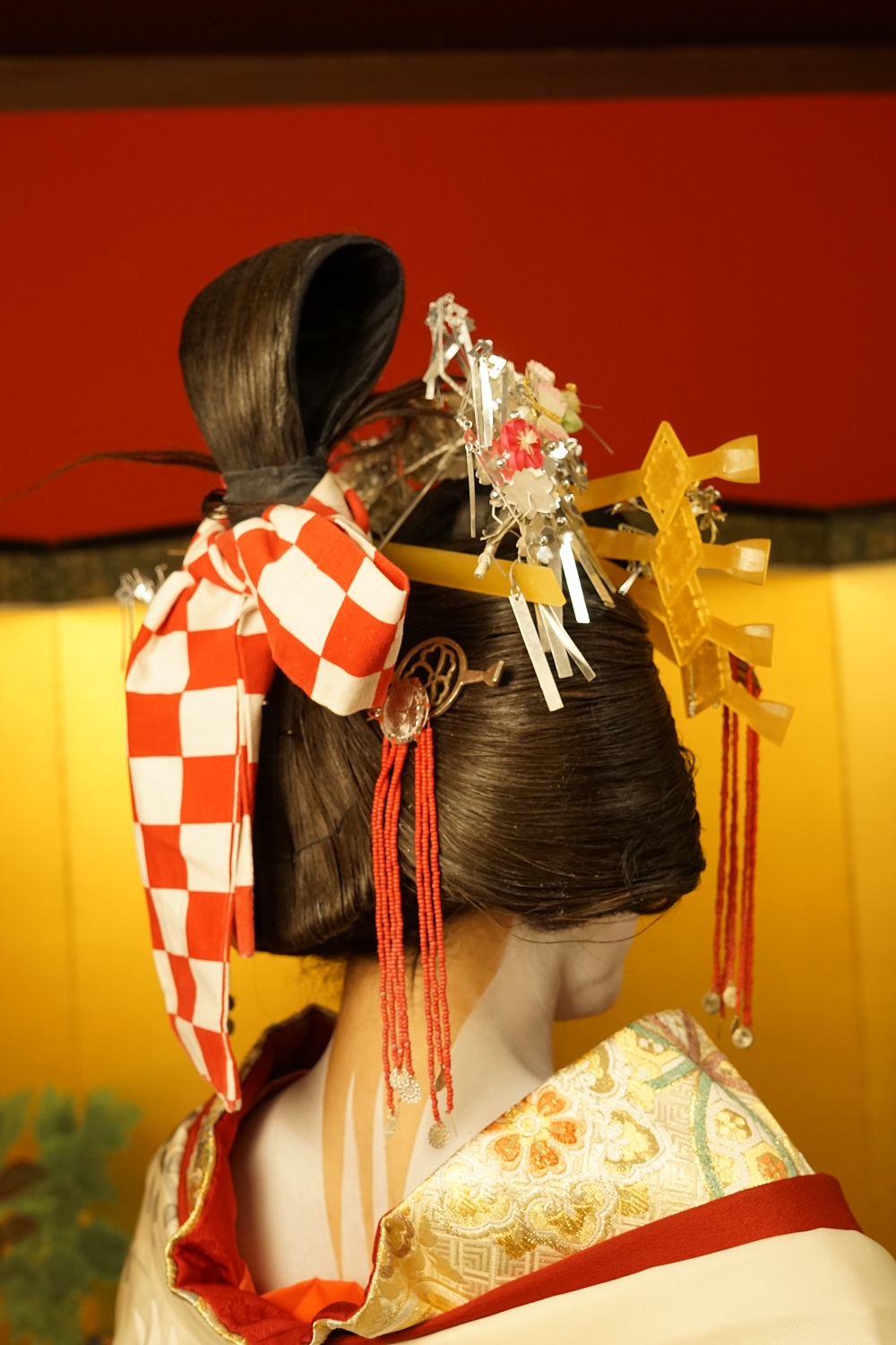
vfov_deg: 39.6
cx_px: 448
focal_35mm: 50
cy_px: 672
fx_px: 1867
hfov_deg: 27.0
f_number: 5.6
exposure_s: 1/80
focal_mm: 50
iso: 1000
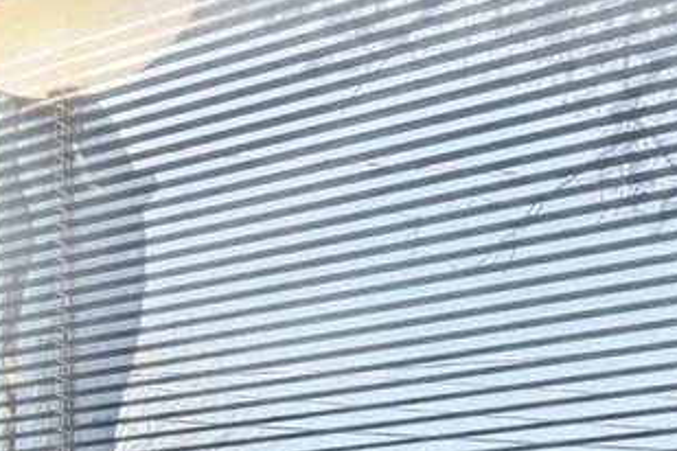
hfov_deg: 13.6
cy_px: 717
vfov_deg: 12.2
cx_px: -977
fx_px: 1993
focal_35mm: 106
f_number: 8
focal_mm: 16
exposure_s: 1/50
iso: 400
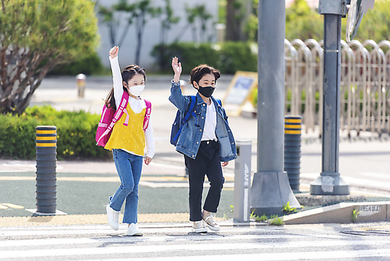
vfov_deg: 6.9
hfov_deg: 10.3
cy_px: 130
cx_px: 195
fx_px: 2168
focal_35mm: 200
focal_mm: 200
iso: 200
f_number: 2.8
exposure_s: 1/1000
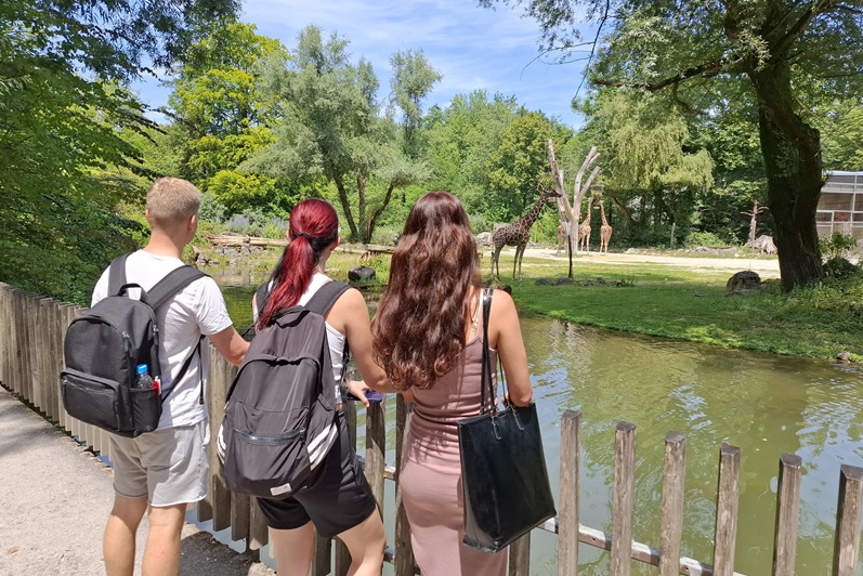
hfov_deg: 73.7
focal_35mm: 24
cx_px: 432
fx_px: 576
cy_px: 270
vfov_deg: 53.1
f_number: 1.8
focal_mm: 5.54
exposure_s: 1/1215
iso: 50
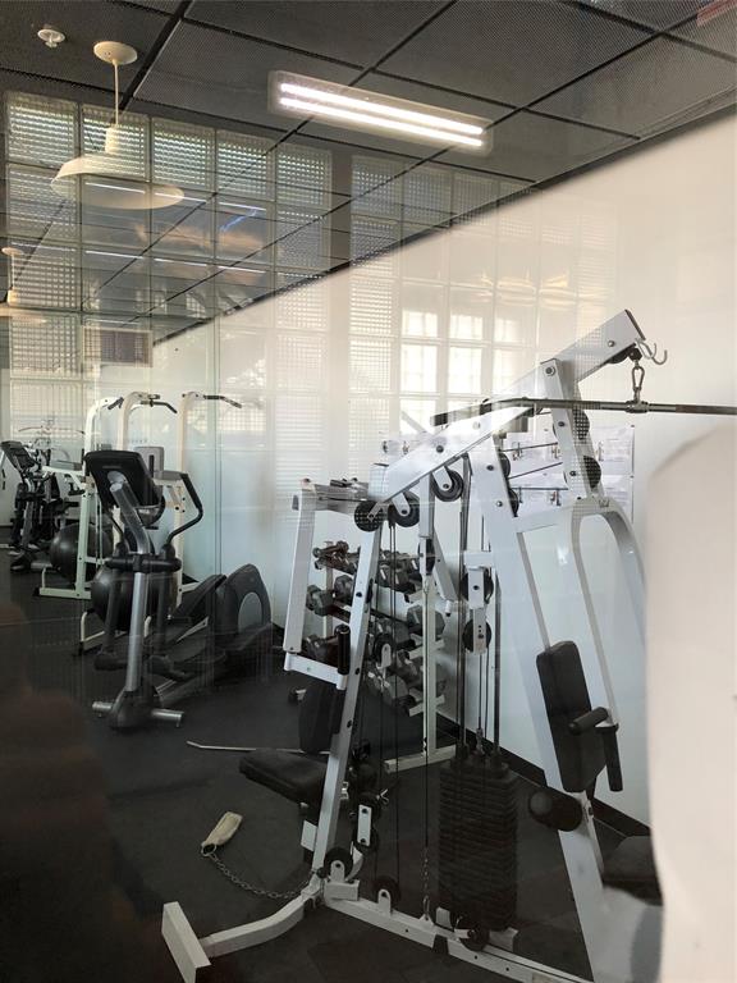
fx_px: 795
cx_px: 368
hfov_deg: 49.7
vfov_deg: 63.4
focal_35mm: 28
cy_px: 492
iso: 32
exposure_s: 1/30
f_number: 1.8
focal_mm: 3.99
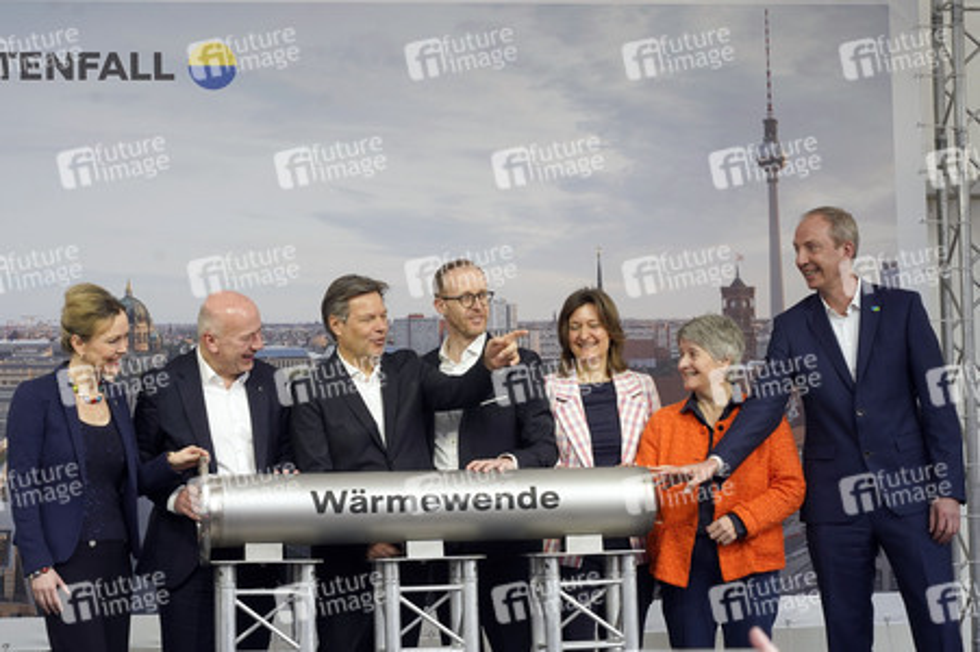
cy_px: 326
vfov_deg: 18.4
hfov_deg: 27.4
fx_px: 2013
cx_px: 490
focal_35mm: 74
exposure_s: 1/320
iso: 640
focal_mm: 74
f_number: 8
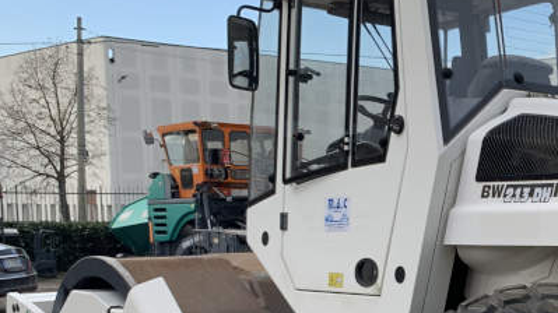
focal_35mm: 71
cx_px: 621
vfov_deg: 16.5
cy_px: 337
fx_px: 1050
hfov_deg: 27.2
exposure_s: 1/871
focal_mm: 4.25
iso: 25
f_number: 1.8
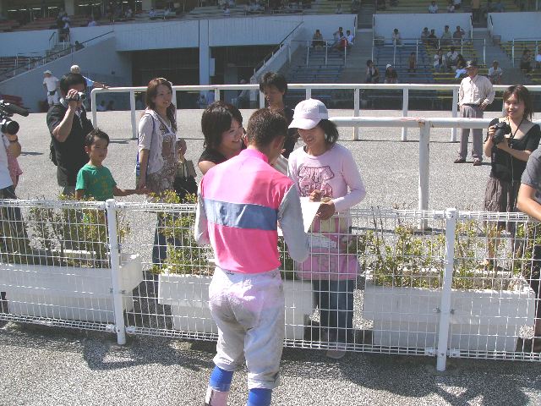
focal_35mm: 36
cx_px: 270
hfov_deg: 51.4
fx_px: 563
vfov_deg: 39.7
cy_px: 203
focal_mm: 6
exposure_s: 1/800
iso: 50
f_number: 5.6
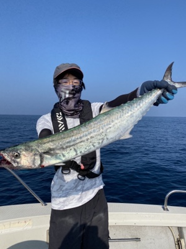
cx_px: 93
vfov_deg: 67.3
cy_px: 124
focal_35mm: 26
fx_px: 186
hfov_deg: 53.1
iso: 32
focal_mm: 4.25
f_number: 1.8
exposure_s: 1/4115
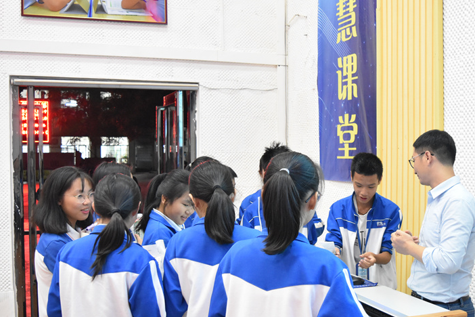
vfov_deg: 28.6
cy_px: 169
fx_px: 620
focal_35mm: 47
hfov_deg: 41.6
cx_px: 302
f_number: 4
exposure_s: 1/30
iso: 3200
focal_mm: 22
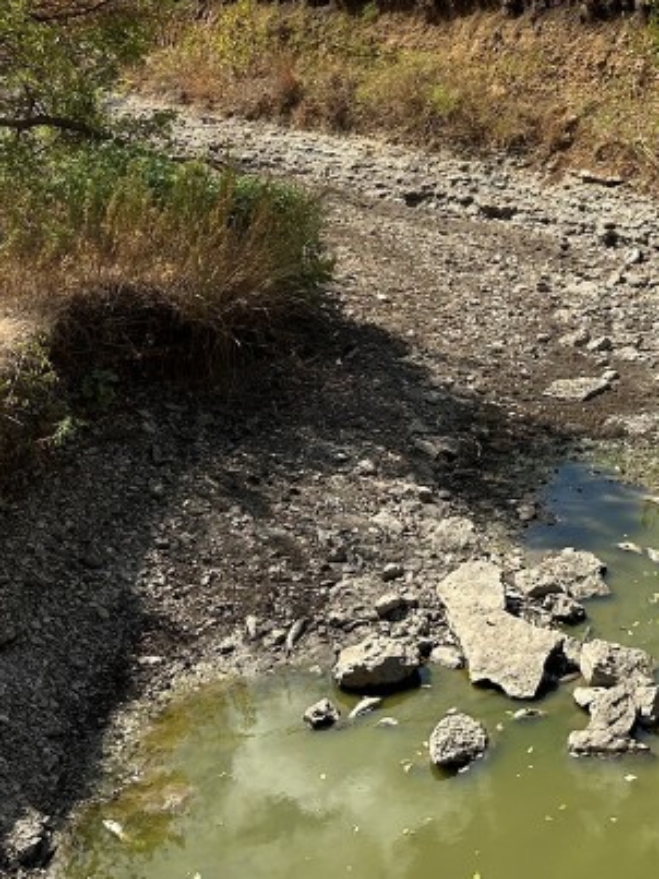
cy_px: 98
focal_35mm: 61
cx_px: 515
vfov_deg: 30.4
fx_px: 1549
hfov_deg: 23.7
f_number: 1.78
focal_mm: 6.86
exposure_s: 1/5525
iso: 80
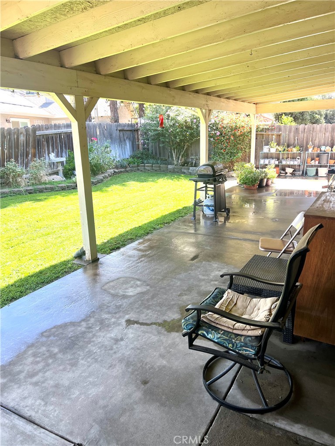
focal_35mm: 26
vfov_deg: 67.3
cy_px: 223
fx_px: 335
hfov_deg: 53.1
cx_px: 168
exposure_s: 1/279
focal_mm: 5.7
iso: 40
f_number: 1.5
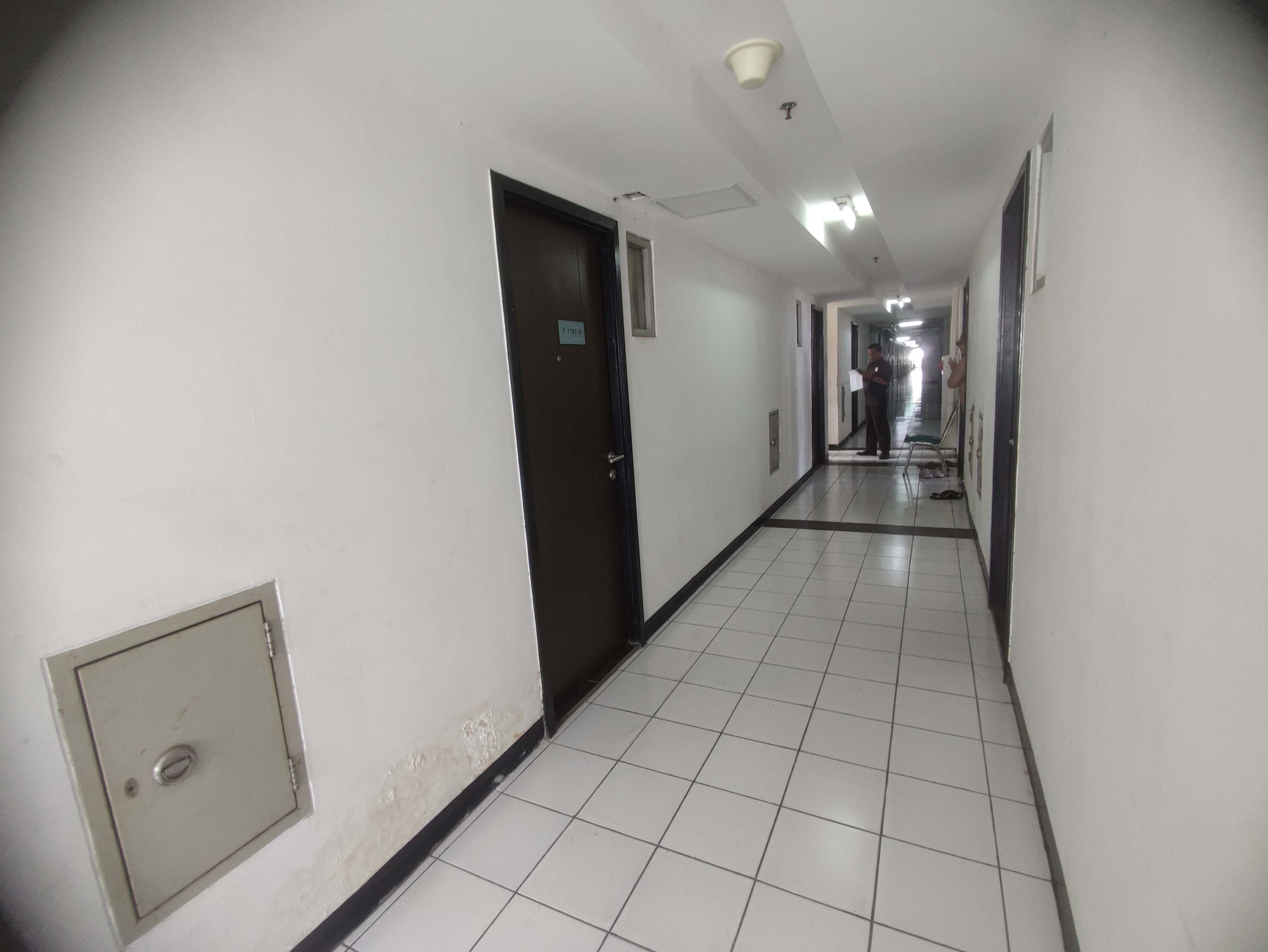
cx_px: 634
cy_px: 476
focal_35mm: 15
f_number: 2.2
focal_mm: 1.65
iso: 181
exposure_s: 1/50
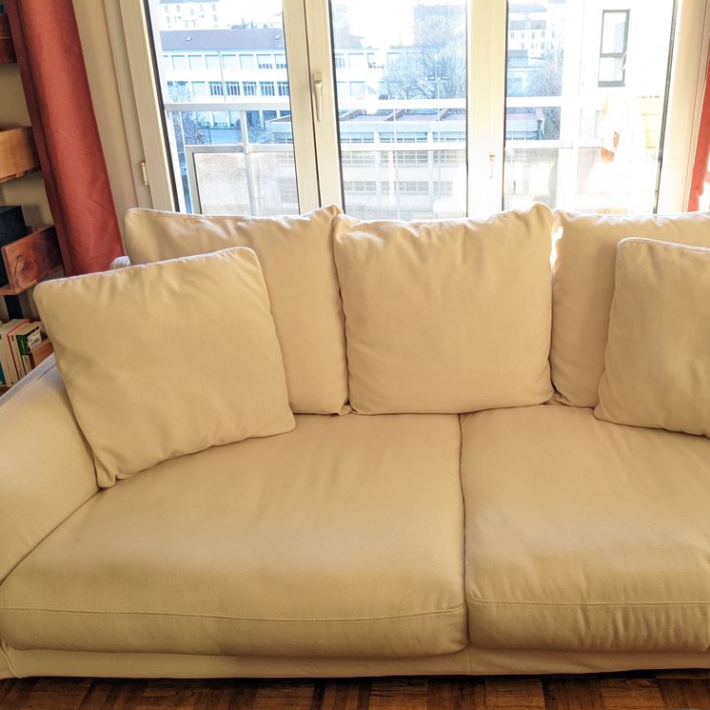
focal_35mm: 32
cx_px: 431
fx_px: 743
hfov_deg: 50.7
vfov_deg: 51.1
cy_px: 354
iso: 128
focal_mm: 4.38
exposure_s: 1/99.9
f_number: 1.73
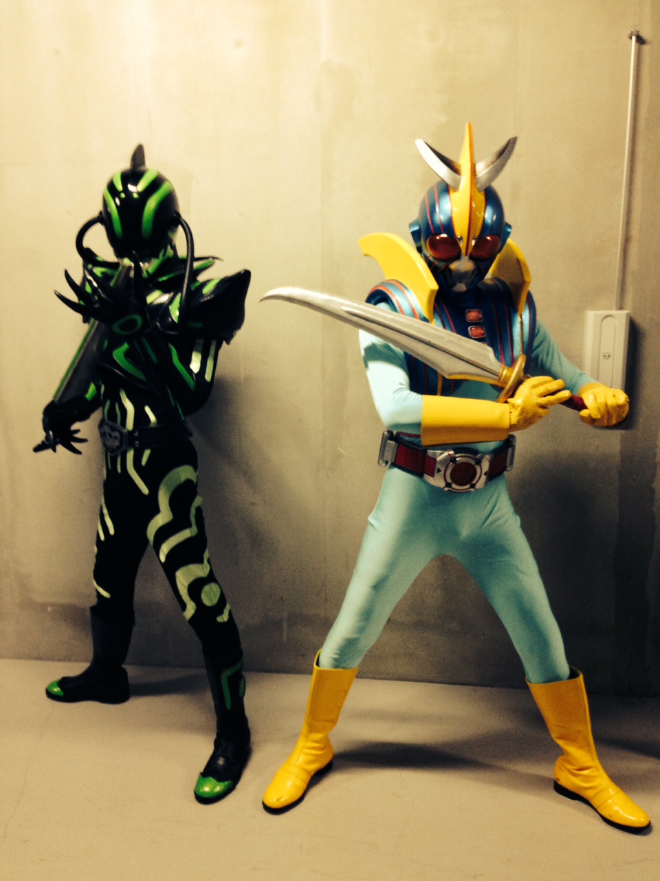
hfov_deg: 42.9
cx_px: 330
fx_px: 839
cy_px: 440
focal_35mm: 33
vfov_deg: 55.4
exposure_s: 1/20
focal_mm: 4.12
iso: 160
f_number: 2.4
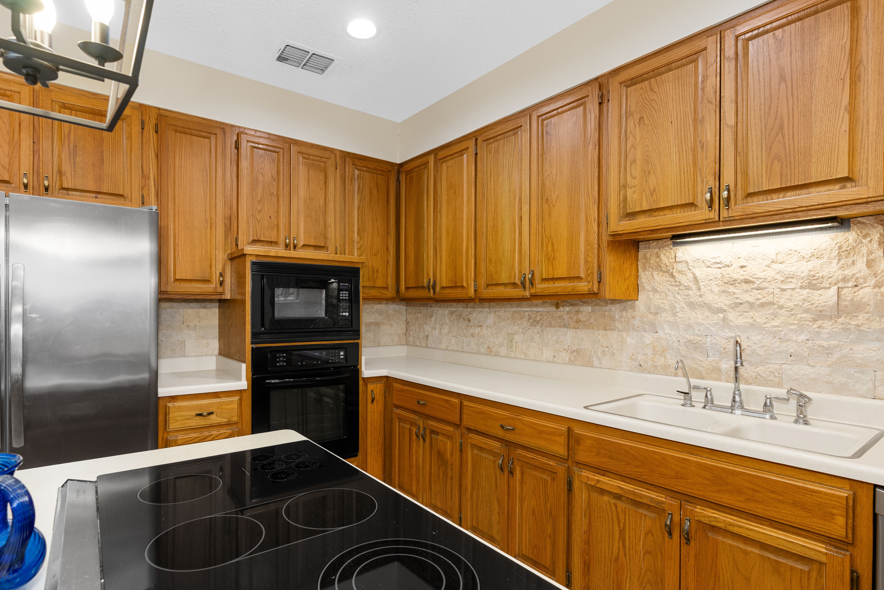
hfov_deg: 89.8
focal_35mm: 18
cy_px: 314
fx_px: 442
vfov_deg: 67.3
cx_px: 401
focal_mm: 16
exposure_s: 1/1.67
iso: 320
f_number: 7.1
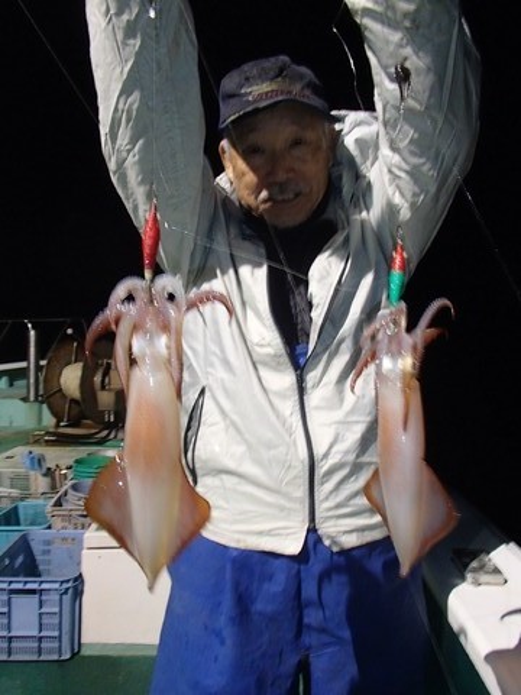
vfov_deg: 63.4
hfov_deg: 49.7
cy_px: 348
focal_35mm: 28
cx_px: 260
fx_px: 562
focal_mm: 5
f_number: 3.9
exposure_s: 1/30
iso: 400
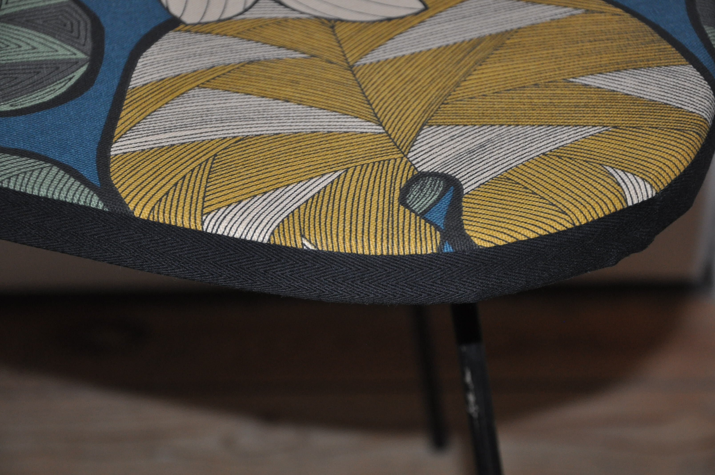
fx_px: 1964
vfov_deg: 13.8
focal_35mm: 99
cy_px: 238
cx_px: 358
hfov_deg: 20.6
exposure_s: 1/60
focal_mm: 66
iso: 800
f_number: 5.3
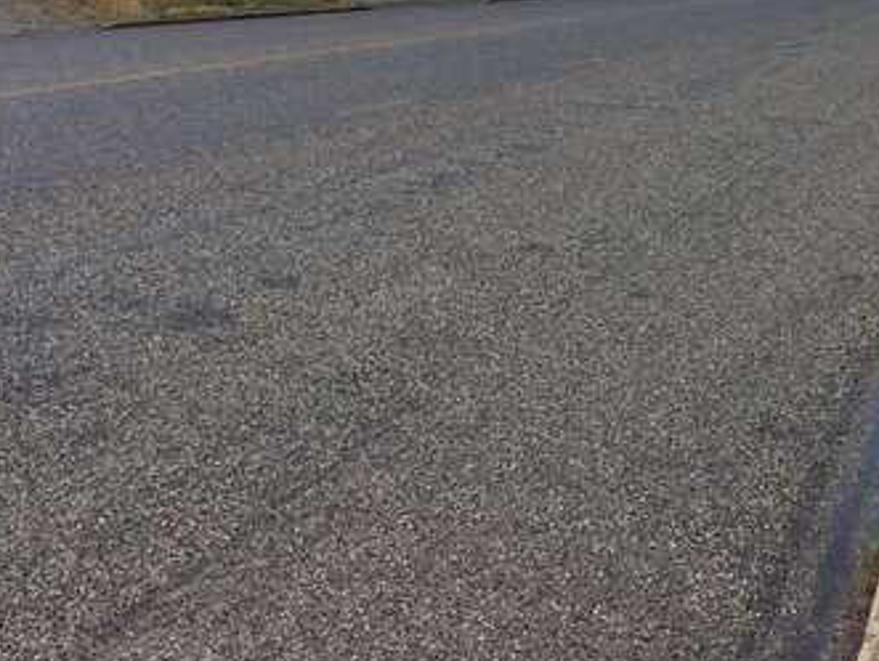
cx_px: 733
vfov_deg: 20.0
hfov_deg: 27.1
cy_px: -98
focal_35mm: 70
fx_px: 1779
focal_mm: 4.15
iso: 32
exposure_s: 1/4115
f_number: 2.2
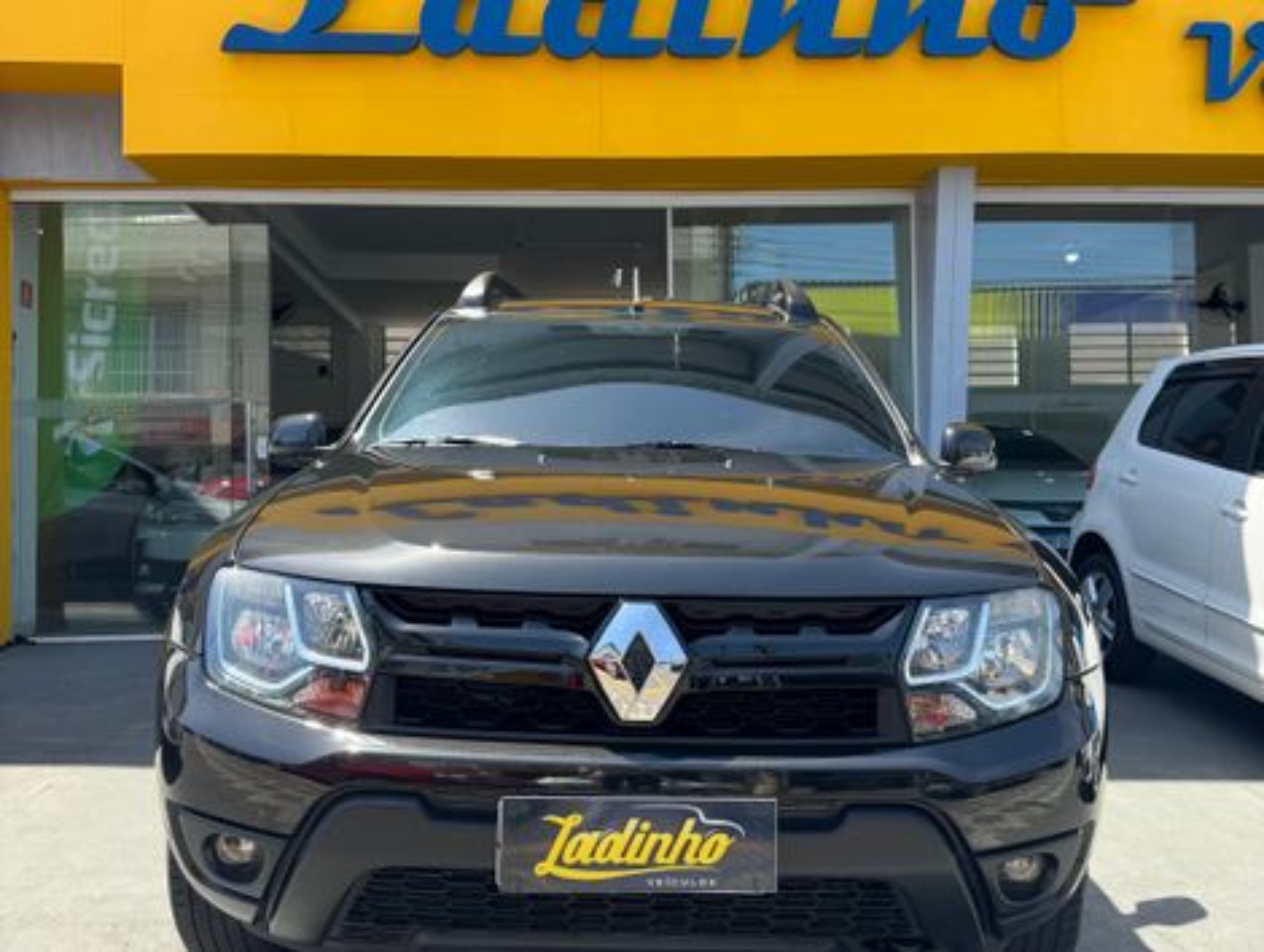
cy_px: 476
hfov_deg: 71.5
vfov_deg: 56.9
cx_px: 632
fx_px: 878
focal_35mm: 24
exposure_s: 1/1042
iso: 80
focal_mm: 6.76
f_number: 1.78
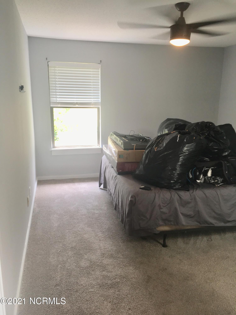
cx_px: 118
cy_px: 158
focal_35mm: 29
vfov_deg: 61.7
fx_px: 264
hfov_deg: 48.2
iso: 25
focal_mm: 4.15
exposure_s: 1/30
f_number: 2.2
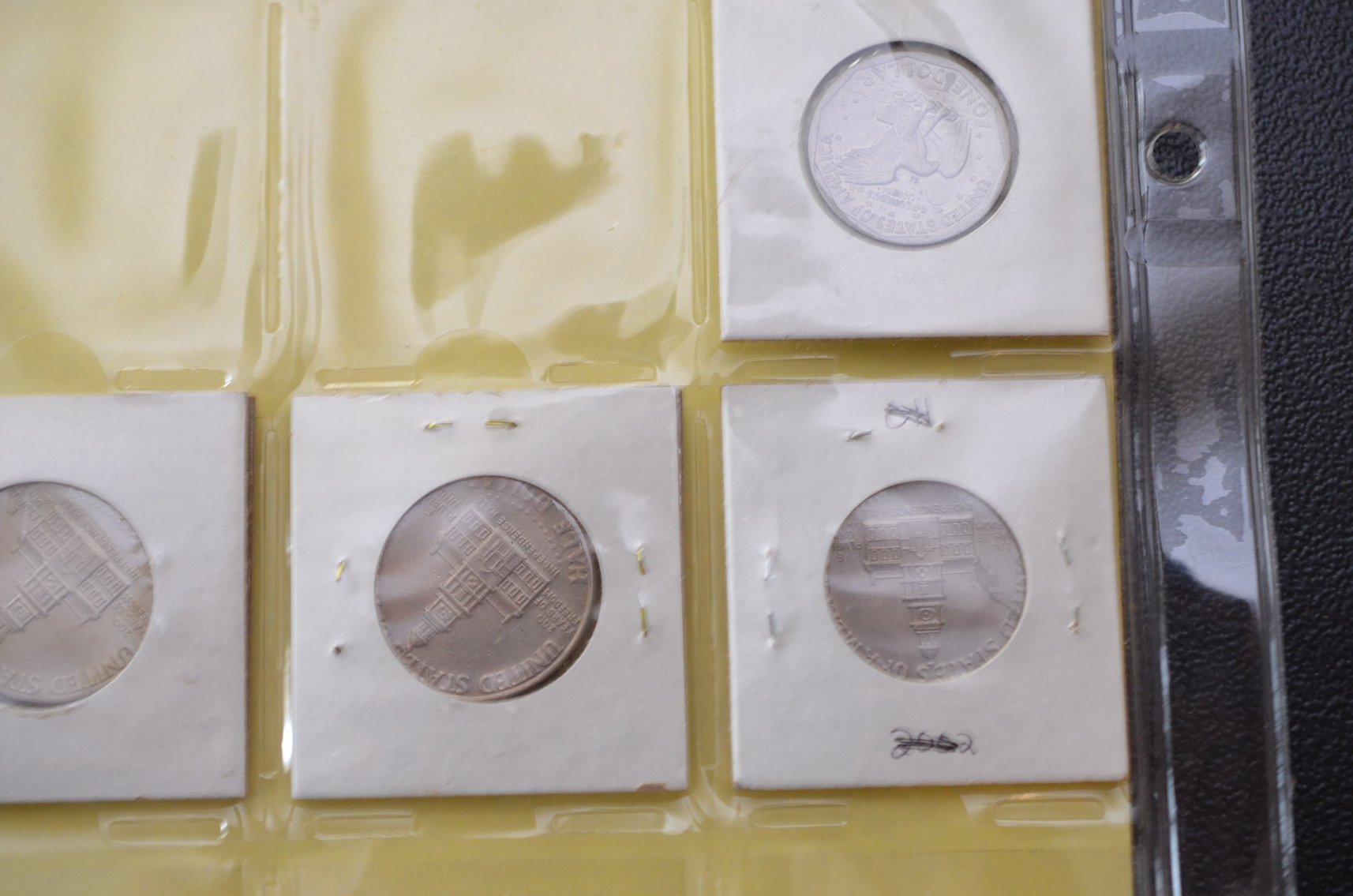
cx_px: 676
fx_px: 2250
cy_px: 448
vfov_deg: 22.5
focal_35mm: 60
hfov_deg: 33.5
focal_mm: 40
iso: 900
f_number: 4
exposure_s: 1/60
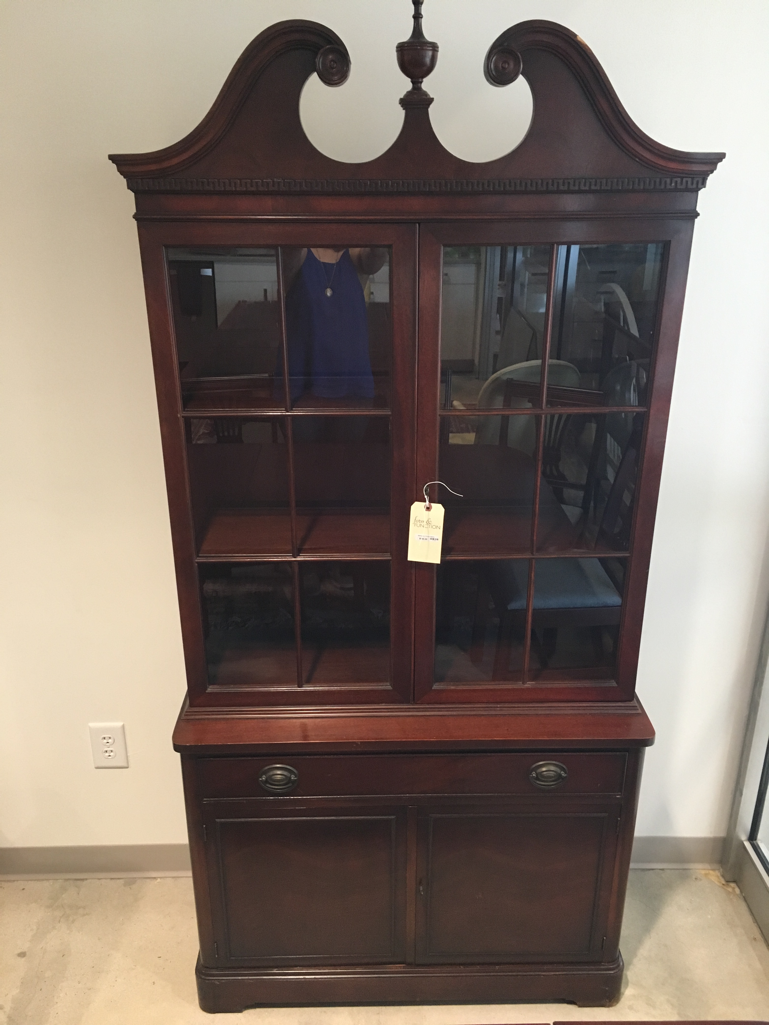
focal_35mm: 29
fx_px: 859
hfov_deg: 48.2
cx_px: 384
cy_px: 512
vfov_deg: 61.7
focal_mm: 4.15
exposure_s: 1/24
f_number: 2.2
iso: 200
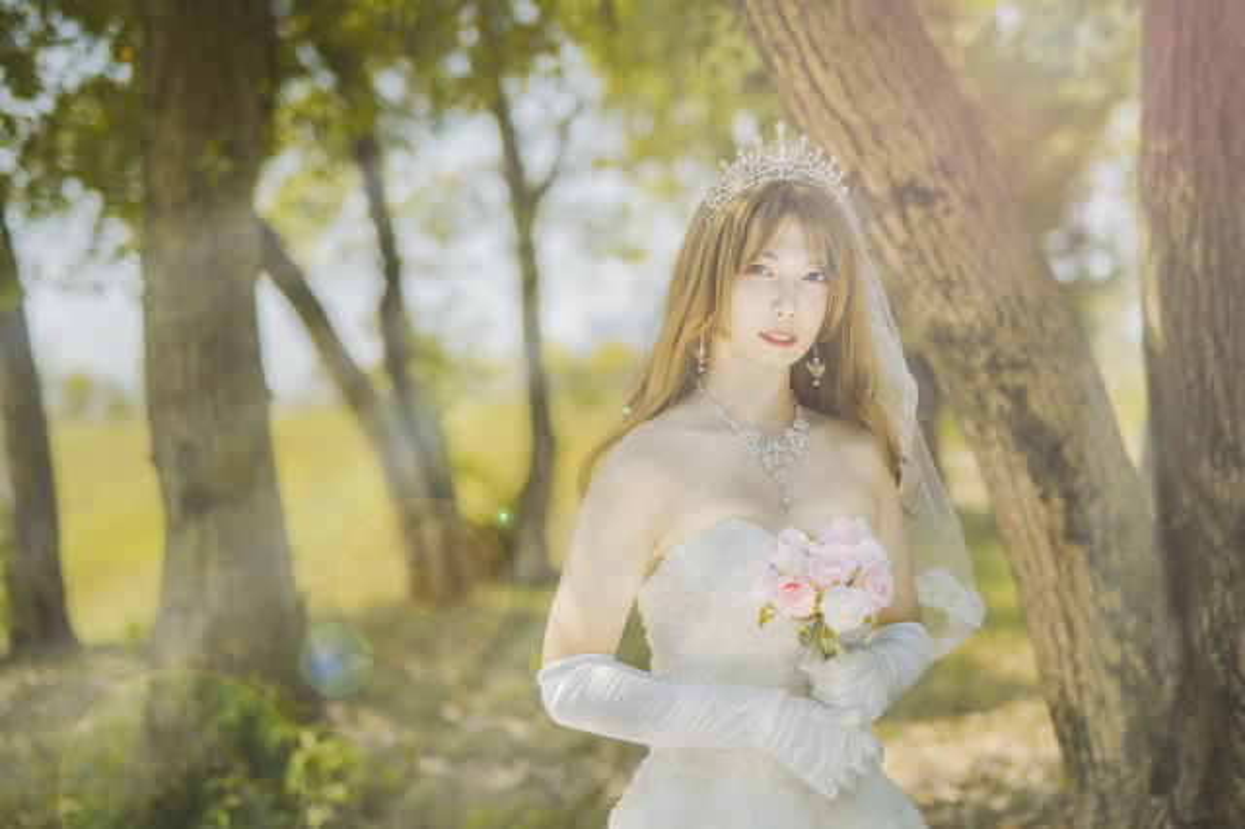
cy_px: 414
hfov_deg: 39.6
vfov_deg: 27.0
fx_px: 1728
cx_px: 622
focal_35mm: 50
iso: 200
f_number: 1.6
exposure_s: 1/6400
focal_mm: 50
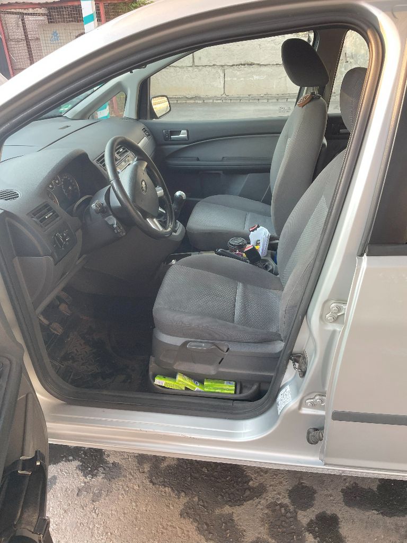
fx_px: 408
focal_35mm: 26
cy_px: 272
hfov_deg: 53.1
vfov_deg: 67.3
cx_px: 204
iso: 64
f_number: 1.6
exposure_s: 1/121
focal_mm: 4.2
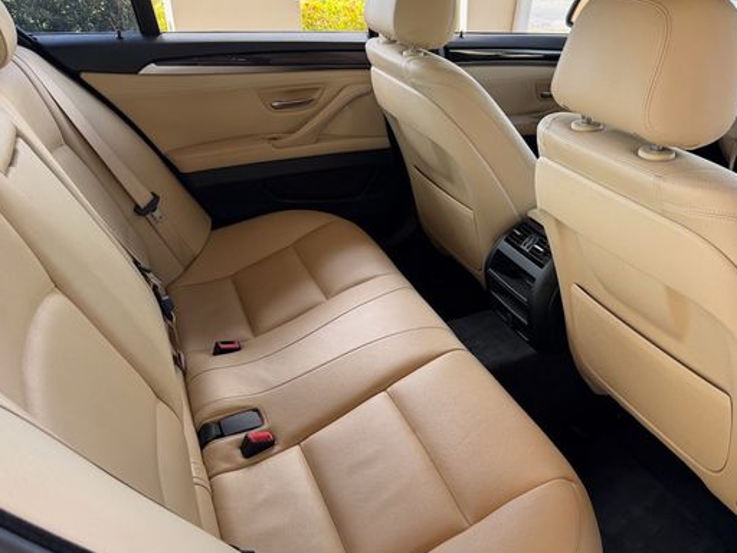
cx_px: 445
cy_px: 282
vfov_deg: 46.8
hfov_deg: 59.4
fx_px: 639
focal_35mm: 30
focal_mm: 6.76
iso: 64
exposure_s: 1/124
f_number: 1.78
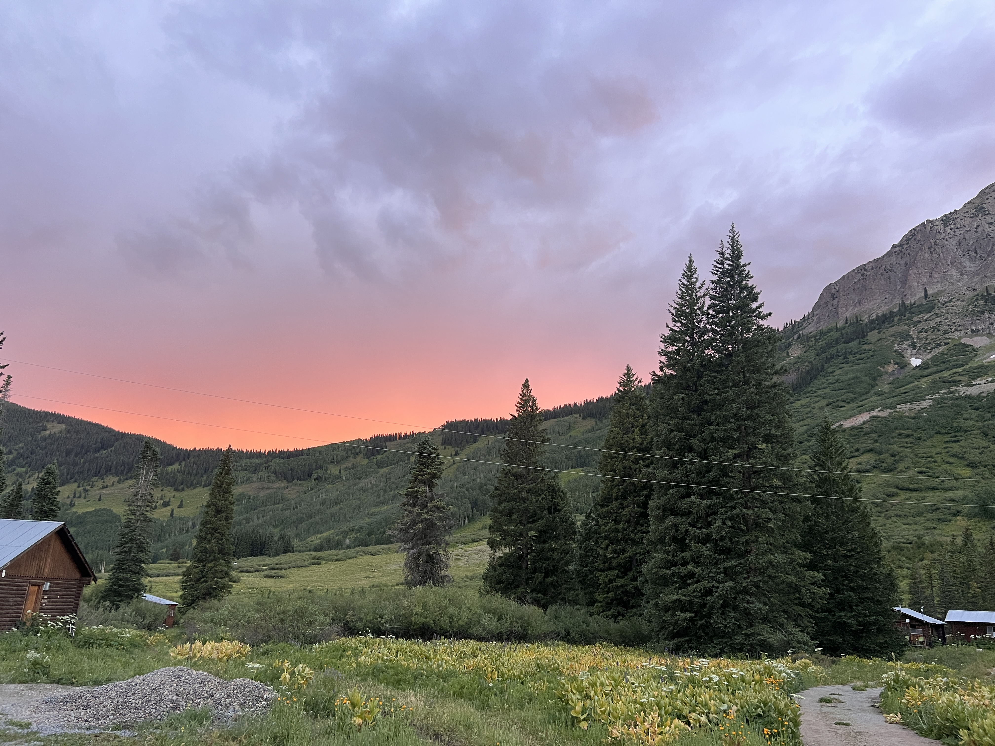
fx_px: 747
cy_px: 373
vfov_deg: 53.1
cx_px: 498
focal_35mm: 26
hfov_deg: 67.3
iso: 125
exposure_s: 1/74
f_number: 1.5
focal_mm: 5.7
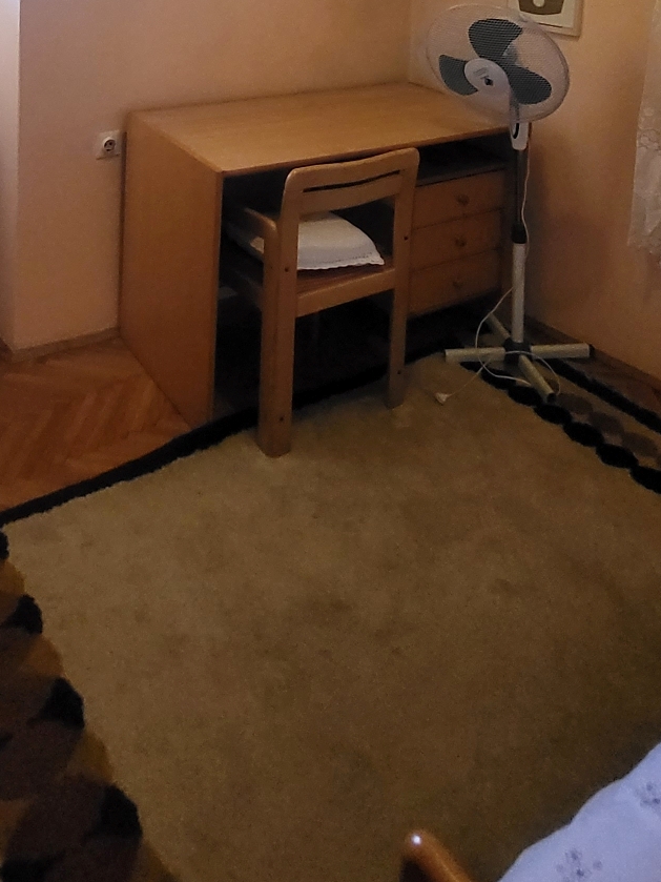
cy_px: -48
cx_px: 250
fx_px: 789
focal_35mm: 31
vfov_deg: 46.2
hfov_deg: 45.1
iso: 640
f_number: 2.2
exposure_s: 1/33
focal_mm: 1.74
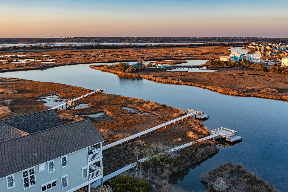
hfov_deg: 53.1
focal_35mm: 36
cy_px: 111
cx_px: 131
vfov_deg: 36.8
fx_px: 288
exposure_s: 1/120
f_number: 4
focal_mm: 10.26
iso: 100
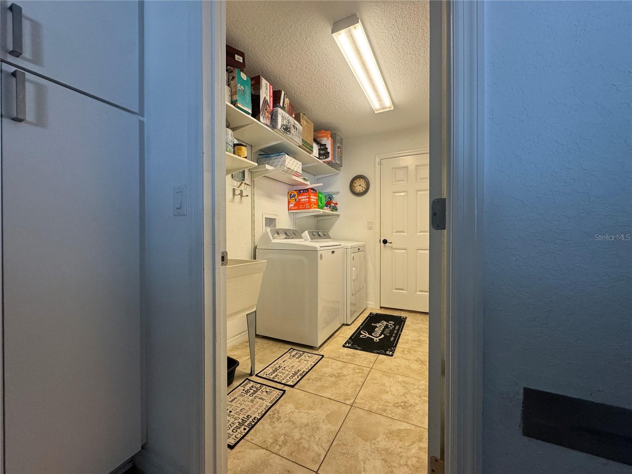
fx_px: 256
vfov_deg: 85.7
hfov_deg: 102.1
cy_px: 237
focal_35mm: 14
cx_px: 316
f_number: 2.2
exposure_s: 1/120
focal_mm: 2.22
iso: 200
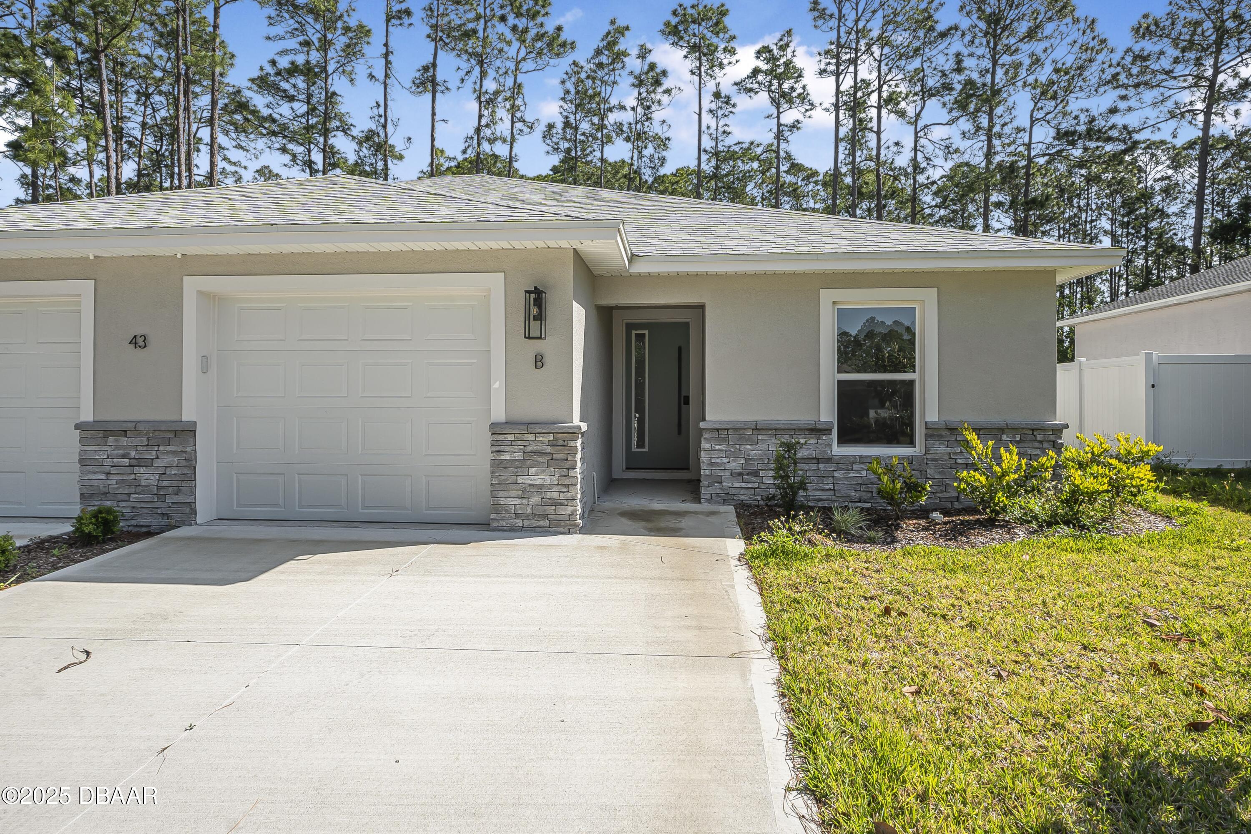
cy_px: 417
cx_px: 626
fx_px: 764
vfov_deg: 57.2
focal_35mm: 22
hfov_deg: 78.6
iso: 100
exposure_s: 1/200
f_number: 10
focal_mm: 15
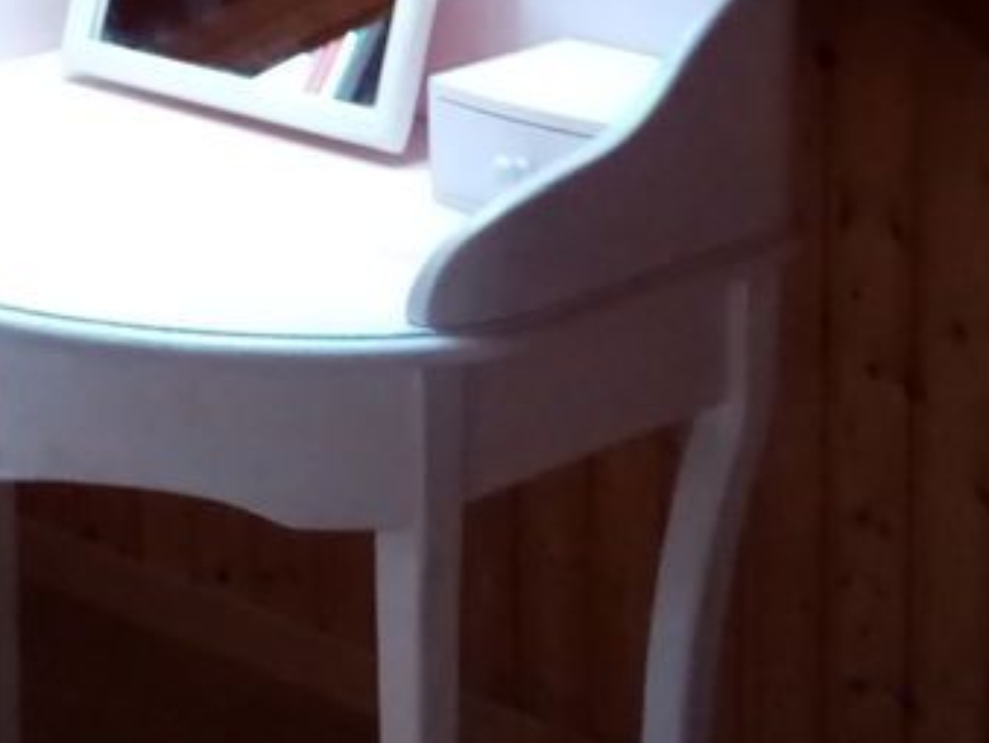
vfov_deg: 11.9
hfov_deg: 16.0
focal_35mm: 123
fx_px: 3517
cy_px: -88
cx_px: 459
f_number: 1.8
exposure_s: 1/33.3
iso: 432
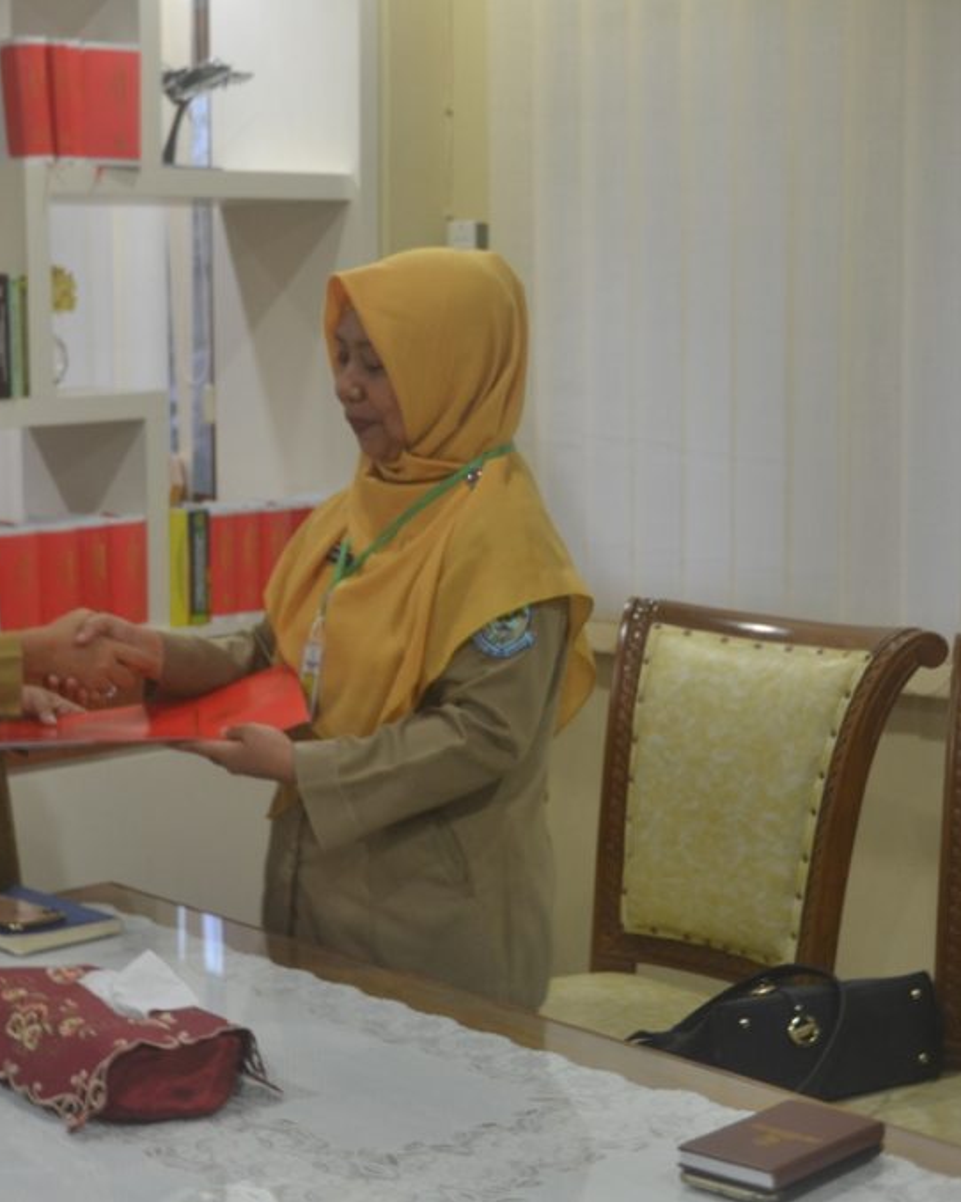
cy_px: 604
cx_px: 284
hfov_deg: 24.5
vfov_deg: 30.6
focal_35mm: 62
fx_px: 2195
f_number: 4
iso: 400
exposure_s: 1/15
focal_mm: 29
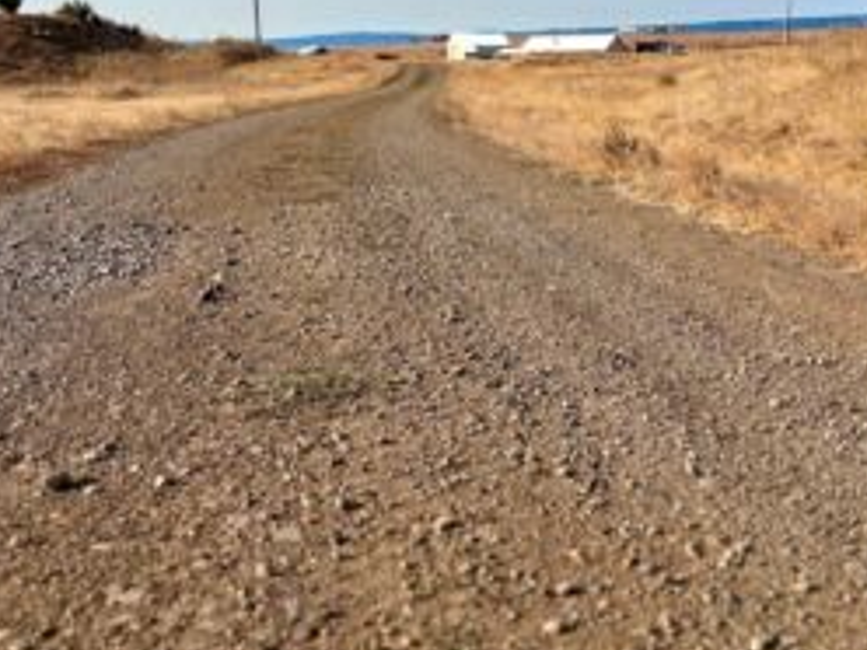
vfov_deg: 34.1
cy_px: 224
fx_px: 1052
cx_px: 549
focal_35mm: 42
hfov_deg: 44.4
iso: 50
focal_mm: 5.96
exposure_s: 1/3106
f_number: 1.6
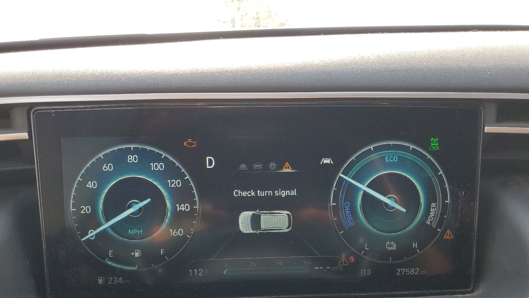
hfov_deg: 66.1
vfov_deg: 39.8
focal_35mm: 29
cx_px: 261
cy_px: 195
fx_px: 407
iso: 50
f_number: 1.5
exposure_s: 1/345
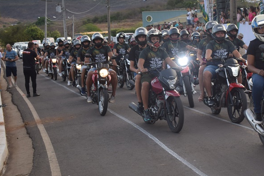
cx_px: 205
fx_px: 578
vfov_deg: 17.3
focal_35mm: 79
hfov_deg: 25.4
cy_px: 86
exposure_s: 1/125
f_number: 5.6
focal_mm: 31
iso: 180
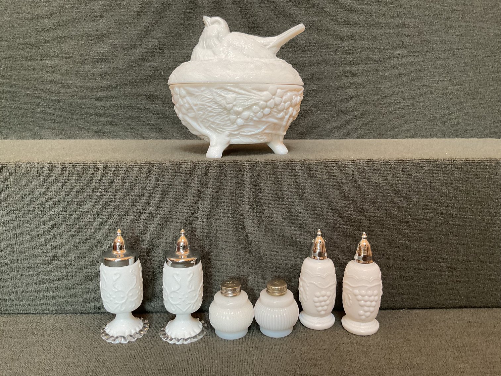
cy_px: 188
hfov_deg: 61.7
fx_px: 420
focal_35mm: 29
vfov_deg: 48.2
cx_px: 250
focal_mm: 3
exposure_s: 1/50
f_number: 1.8
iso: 125
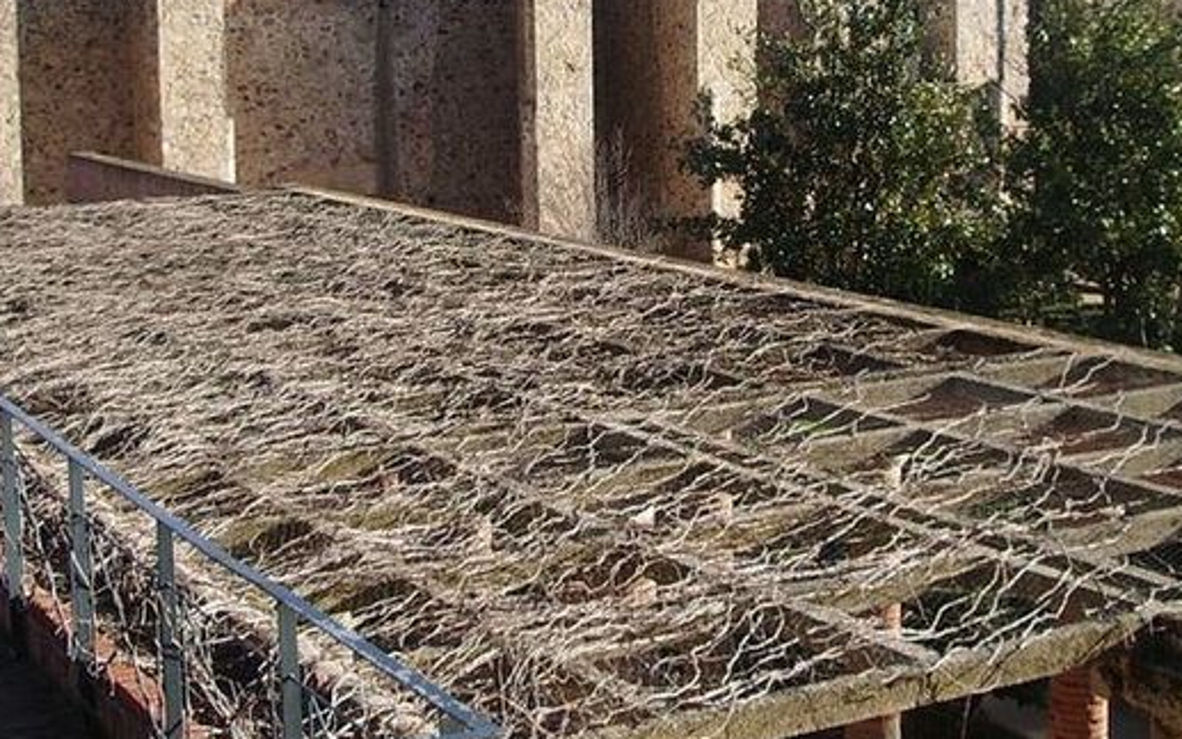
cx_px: 640
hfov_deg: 31.1
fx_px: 2126
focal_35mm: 66
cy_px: 118
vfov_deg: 19.4
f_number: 4.3
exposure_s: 1/160
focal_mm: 5.8
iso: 50
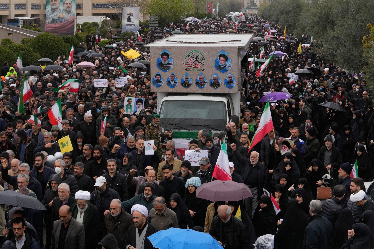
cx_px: 187
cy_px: 124
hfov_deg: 28.8
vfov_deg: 19.5
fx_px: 727
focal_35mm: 70
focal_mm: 70
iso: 1000
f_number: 11
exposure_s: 1/250
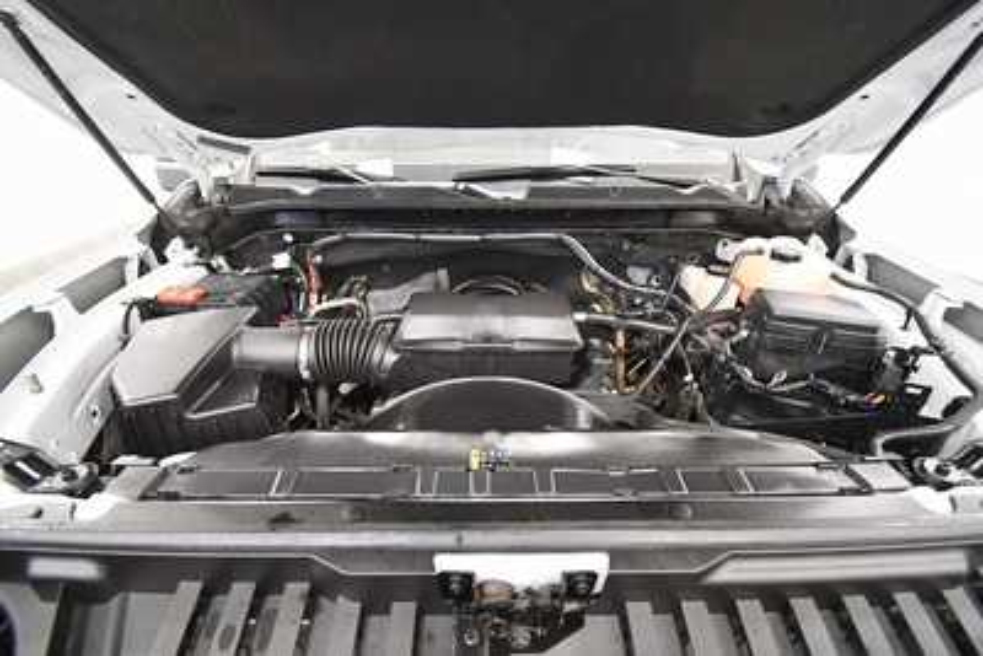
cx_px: 492
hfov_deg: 100.4
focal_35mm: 15
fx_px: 410
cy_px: 328
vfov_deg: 77.4
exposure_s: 1/100
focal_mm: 10
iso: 3200
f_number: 4.5
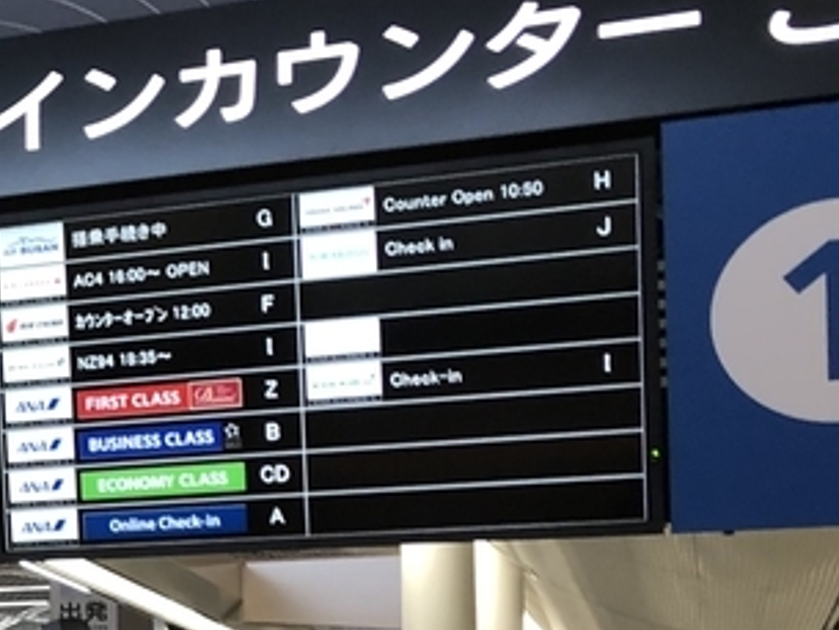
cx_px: -556
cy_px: 688
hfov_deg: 17.8
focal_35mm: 94
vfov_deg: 15.3
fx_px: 2279
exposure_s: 1/17
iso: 40
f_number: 1.8
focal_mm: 4
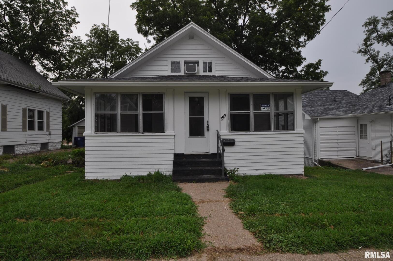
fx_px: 196
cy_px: 130
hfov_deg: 90.1
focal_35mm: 18
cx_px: 196
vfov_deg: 67.2
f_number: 8
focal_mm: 12
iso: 200
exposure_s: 1/250
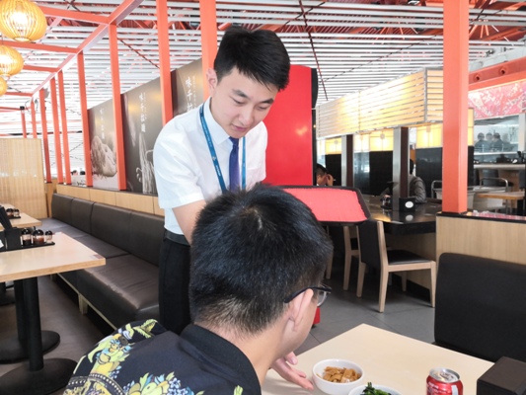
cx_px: 263
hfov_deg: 65.3
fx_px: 410
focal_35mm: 27
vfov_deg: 51.4
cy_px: 198
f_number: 2.2
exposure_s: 1/24
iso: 320
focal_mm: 3.81
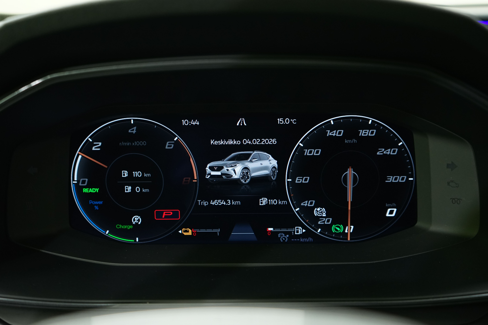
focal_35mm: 39
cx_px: 244
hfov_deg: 49.6
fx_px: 529
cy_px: 162
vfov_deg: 34.2
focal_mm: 39
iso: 1250
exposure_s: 1/15
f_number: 4.5
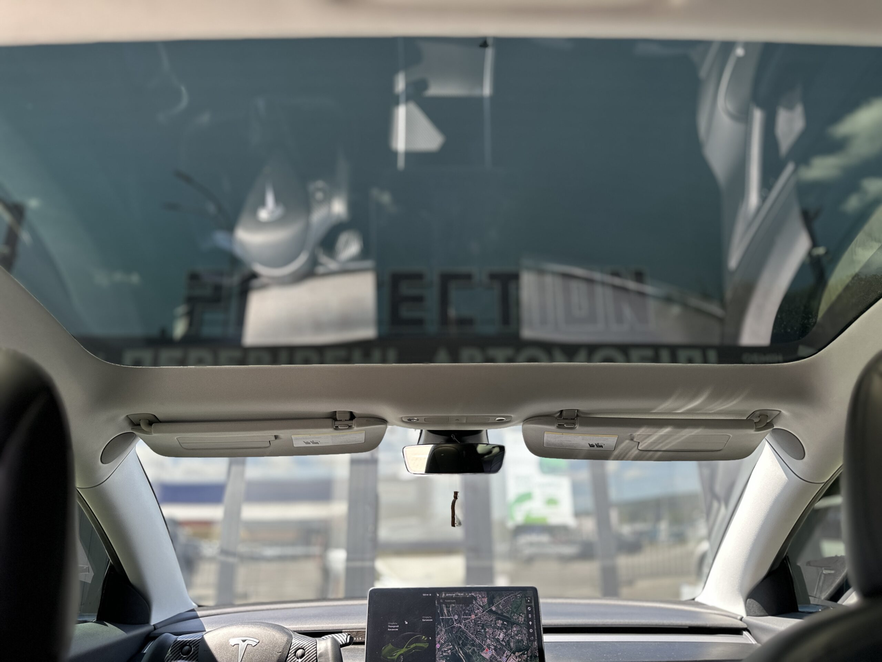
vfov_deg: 56.8
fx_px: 612
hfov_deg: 71.6
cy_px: 331
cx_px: 441
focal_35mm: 24
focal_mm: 6.86
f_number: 1.78
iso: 80
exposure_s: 1/414
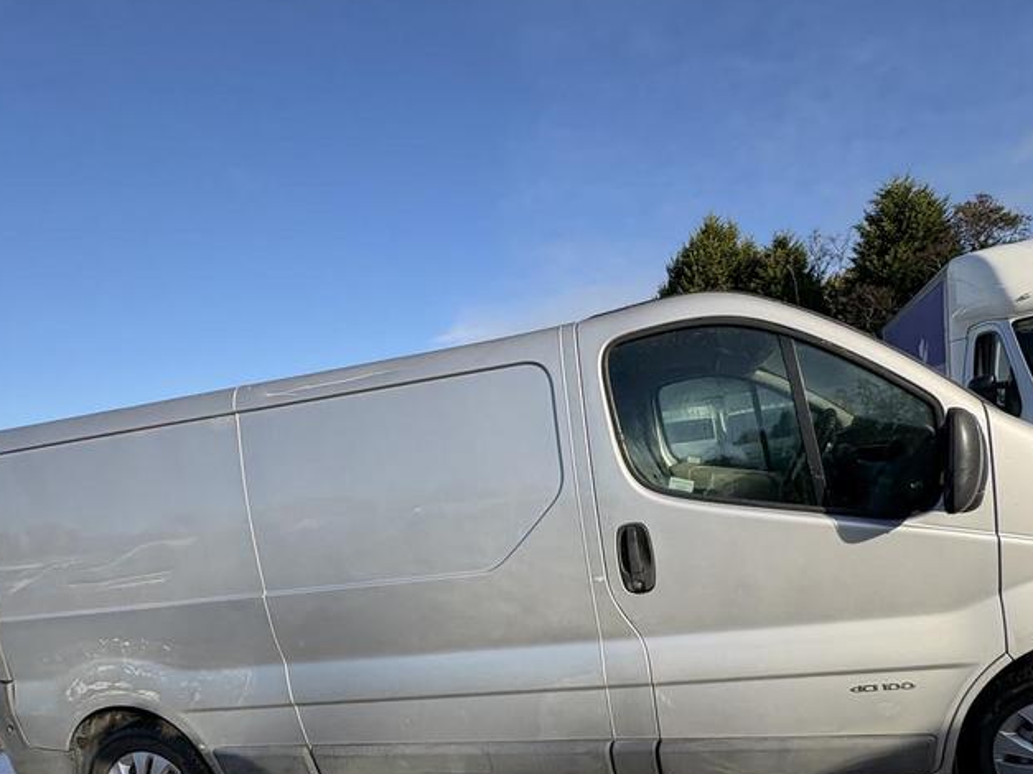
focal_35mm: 20
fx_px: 597
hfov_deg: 81.0
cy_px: 532
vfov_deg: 63.8
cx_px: 610
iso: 50
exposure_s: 1/1449
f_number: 2.2
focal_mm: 2.22
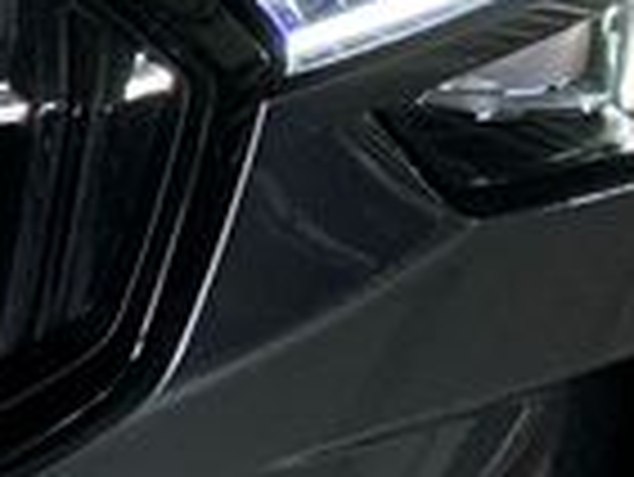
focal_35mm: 189
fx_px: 3465
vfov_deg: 7.8
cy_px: -162
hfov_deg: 9.0
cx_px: -1111
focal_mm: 4.25
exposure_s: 1/54
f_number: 1.8
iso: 100
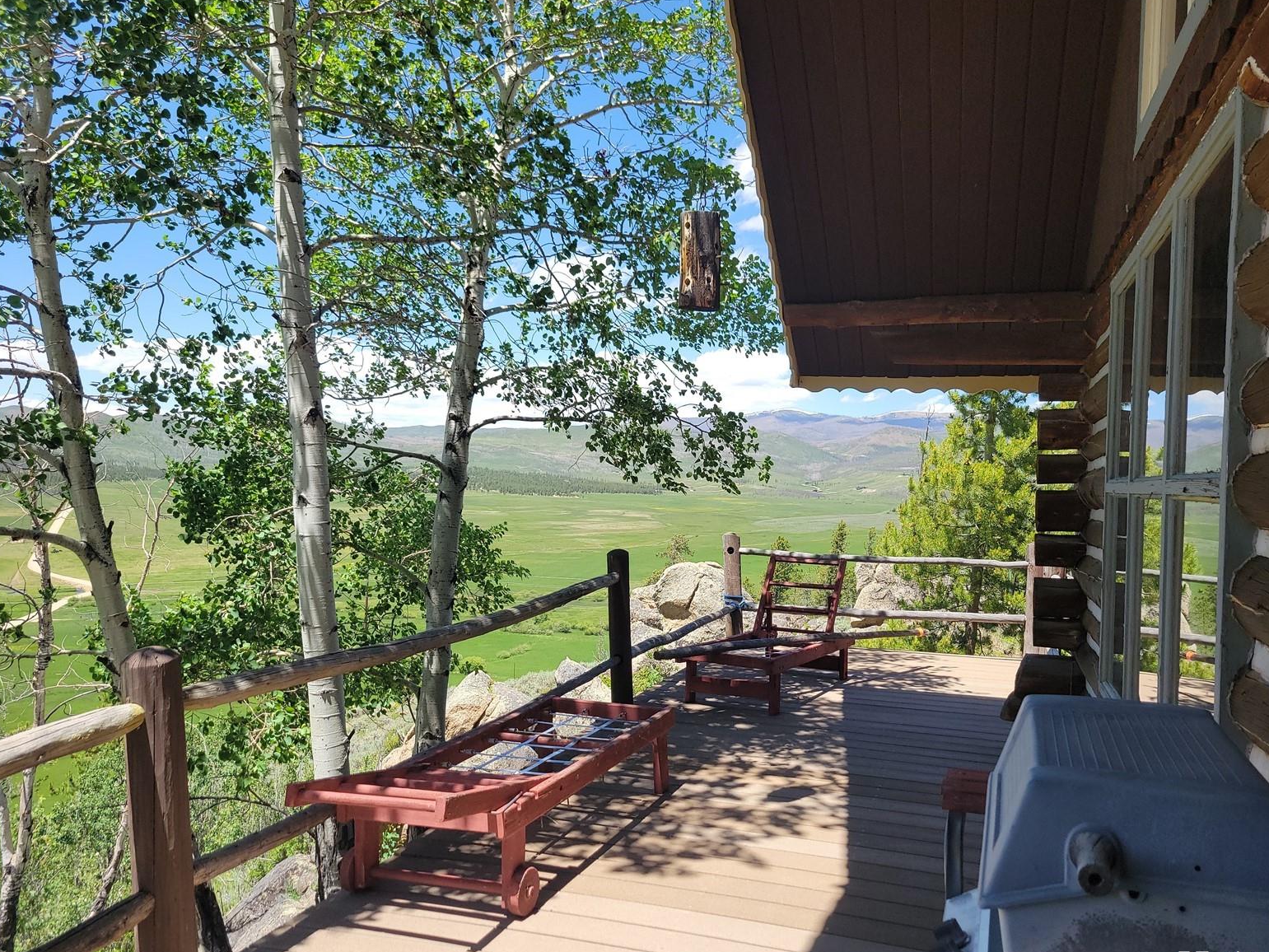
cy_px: 483
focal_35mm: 27
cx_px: 652
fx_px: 990
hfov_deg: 65.3
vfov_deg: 51.4
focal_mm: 5.4
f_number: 1.8
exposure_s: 1/1044
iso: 40
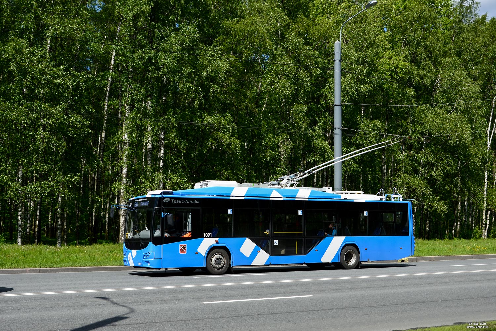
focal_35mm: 45
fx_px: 620
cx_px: 248
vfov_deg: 29.9
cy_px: 166
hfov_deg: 43.6
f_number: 7.1
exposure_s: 1/800
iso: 200
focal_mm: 30
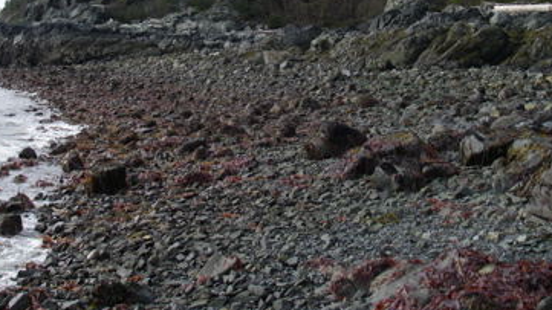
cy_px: 75
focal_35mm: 56
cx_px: 254
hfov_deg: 37.2
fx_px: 820
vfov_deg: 21.3
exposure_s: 1/250
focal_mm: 6.3
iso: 64
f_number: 3.3
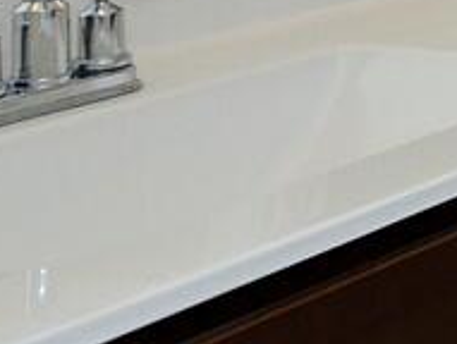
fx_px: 1415
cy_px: -265
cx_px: 1323
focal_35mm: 107
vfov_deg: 12.7
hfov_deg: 11.6
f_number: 5.6
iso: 320
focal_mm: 16
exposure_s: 1/160
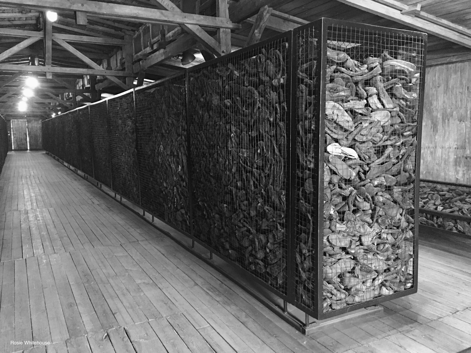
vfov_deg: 48.2
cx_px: 236
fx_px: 395
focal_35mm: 29
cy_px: 176
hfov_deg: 61.7
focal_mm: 4.15
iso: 200
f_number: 2.2
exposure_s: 1/4
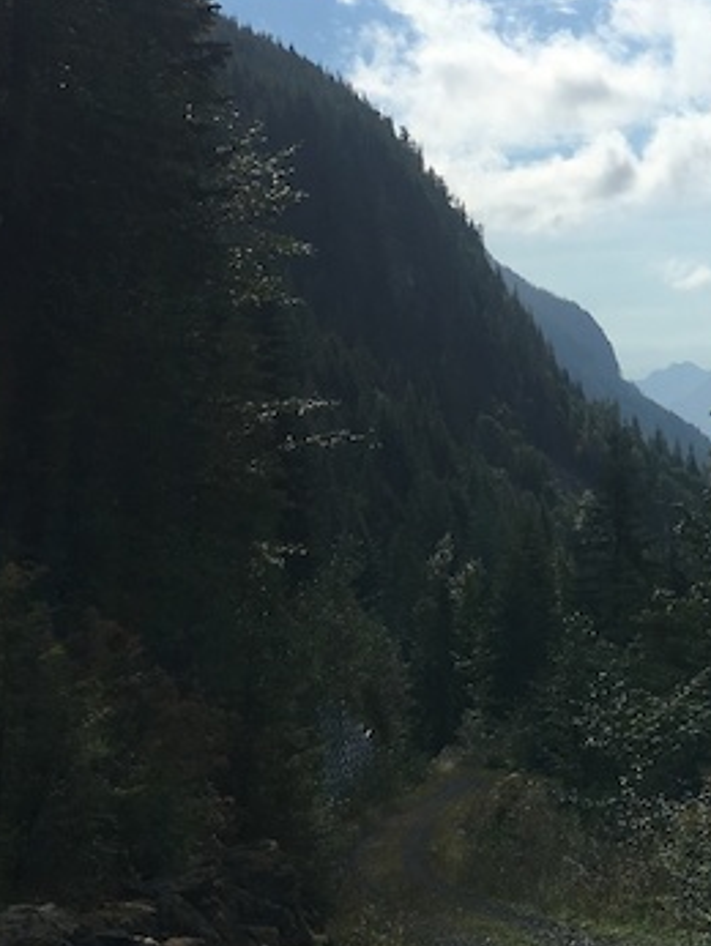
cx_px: 697
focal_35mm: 67
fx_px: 1833
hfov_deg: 21.3
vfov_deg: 28.6
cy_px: 271
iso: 25
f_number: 2.2
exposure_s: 1/4525
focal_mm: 4.15
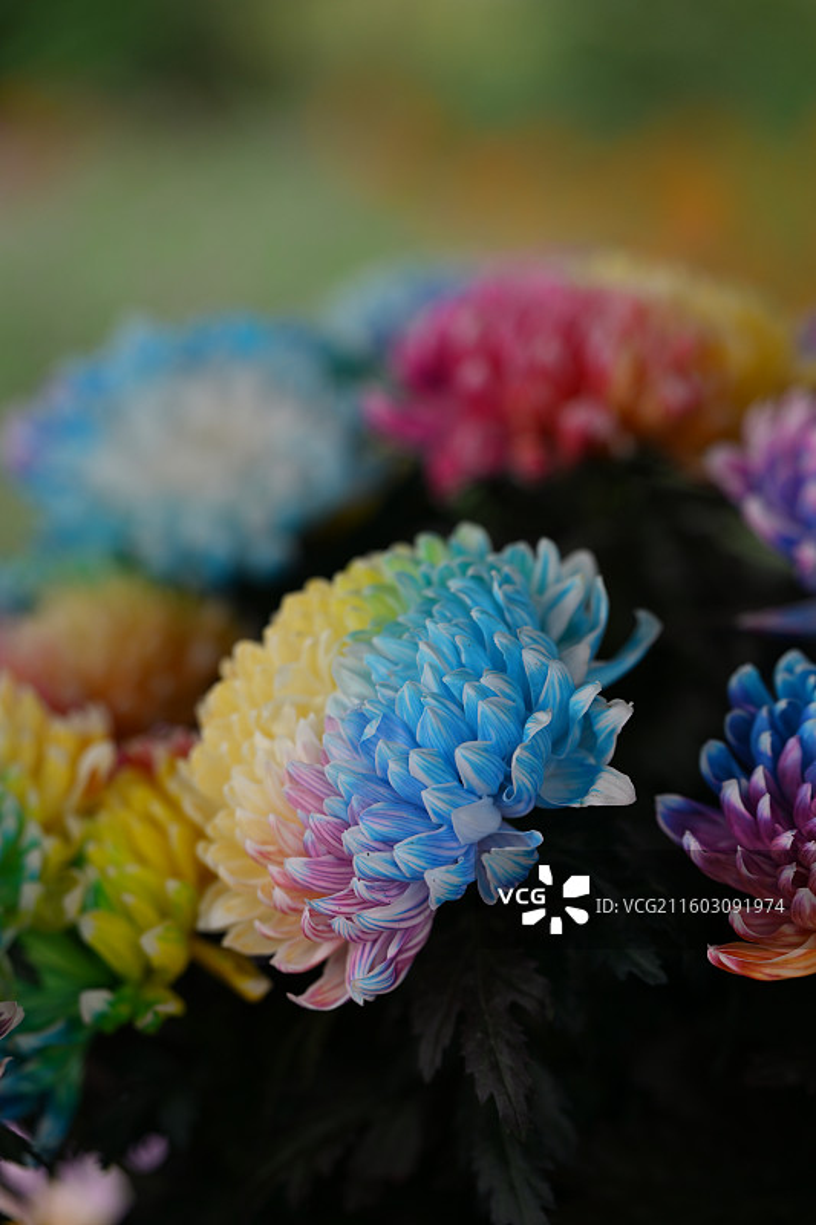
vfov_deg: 20.0
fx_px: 3469
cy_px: 612
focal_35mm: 102
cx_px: 408
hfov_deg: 13.4
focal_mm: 102
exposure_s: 1/200
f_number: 3.5
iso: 200
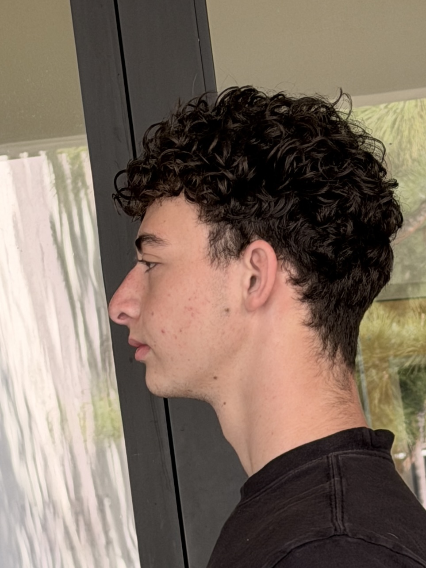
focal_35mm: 48
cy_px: 284
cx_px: 213
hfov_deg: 30.3
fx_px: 788
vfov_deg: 39.7
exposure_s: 1/186
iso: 64
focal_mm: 6.76
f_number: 1.78
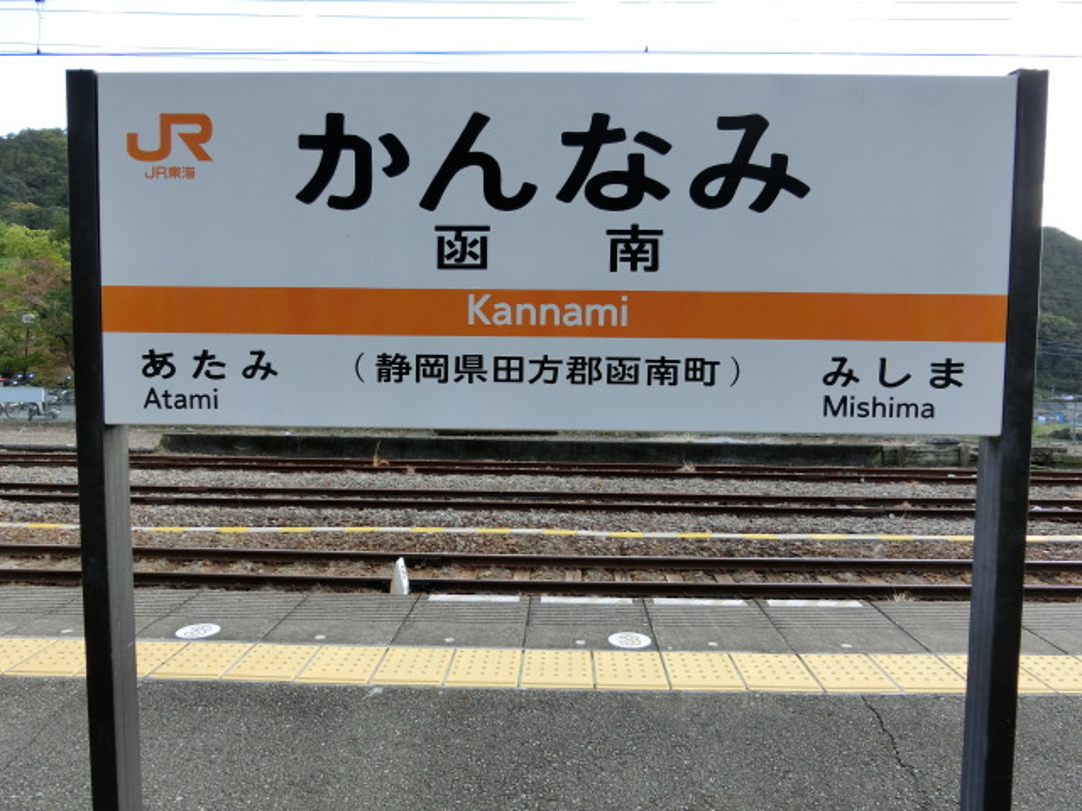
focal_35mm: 25
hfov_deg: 69.4
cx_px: 541
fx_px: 781
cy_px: 406
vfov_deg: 54.9
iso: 80
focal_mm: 4.5
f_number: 3.5
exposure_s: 1/160
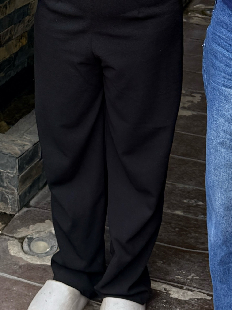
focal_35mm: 104
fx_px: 929
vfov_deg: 17.2
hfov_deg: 14.1
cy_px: -145
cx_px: 16
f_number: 1.78
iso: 100
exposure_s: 1/535
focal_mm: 6.76
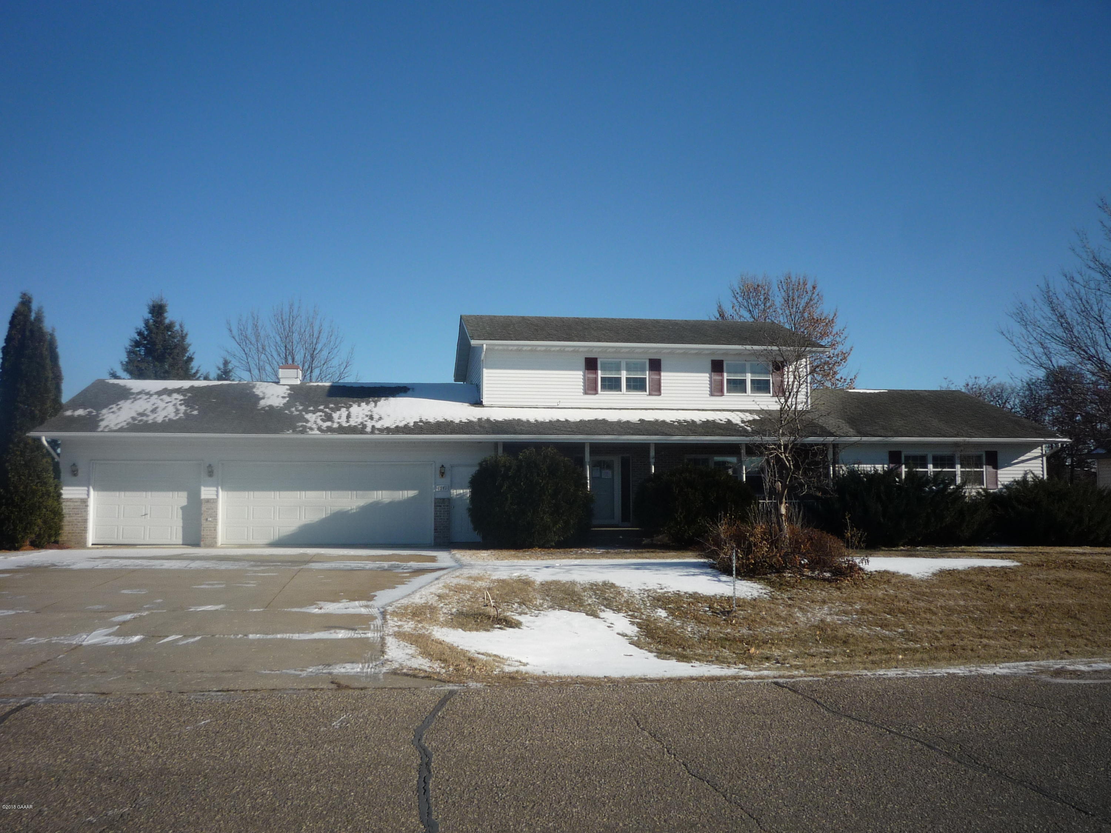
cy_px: 416
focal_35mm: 32
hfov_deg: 56.8
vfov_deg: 44.2
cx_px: 556
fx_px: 1027
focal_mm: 5.2
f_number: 5.6
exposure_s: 1/500
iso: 100
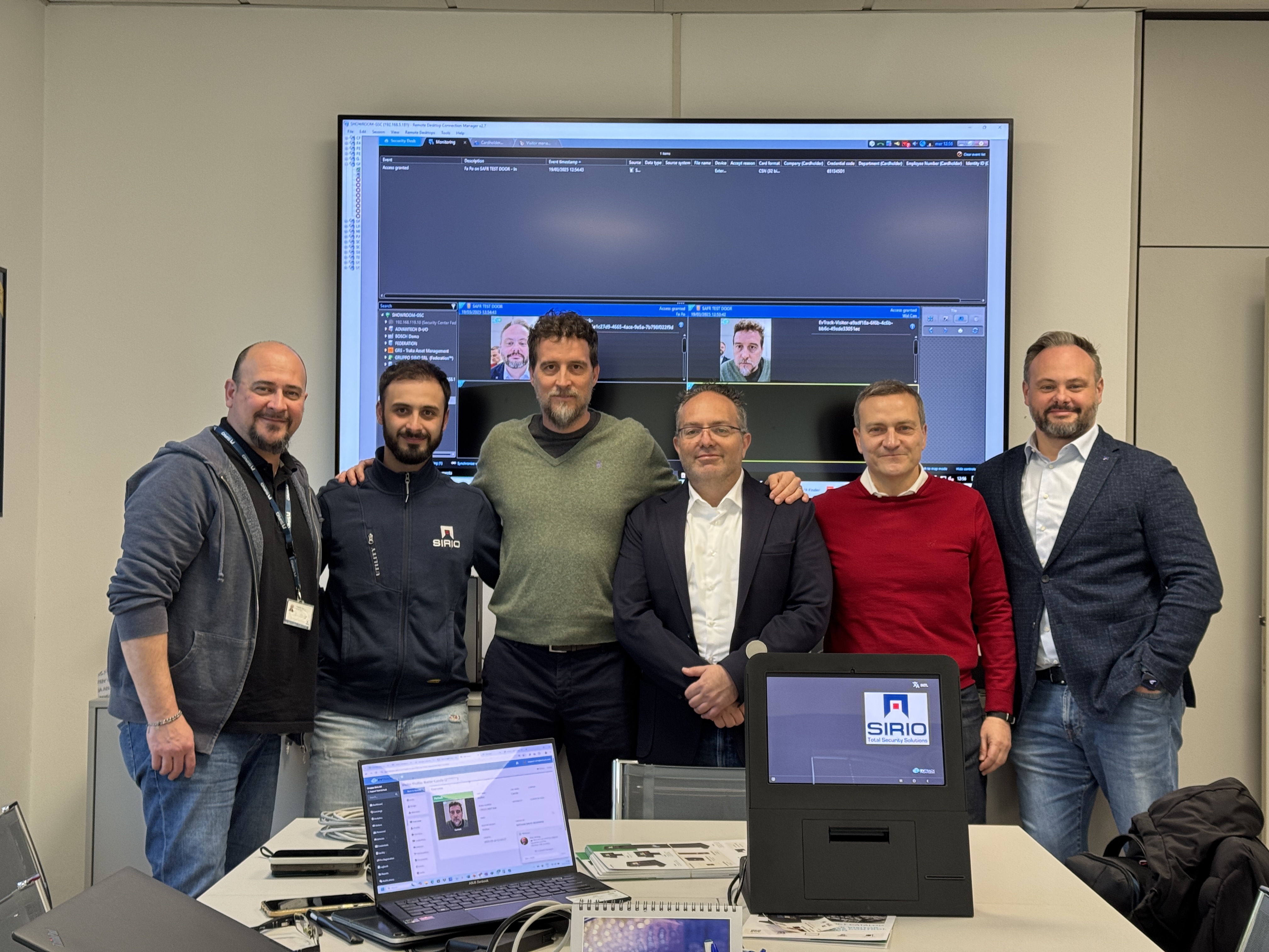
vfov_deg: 30.3
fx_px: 1760
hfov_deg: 39.7
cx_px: 634
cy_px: 476
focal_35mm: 48
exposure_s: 1/60
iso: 80
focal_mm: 6.76
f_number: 1.78
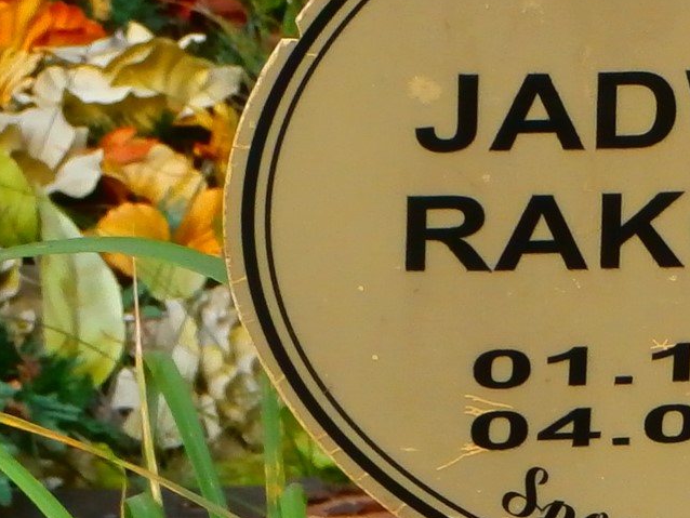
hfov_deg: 6.2
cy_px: 266
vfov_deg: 4.7
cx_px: 840
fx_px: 6361
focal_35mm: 319
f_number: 4.7
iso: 100
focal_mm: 12.1
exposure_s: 1/200
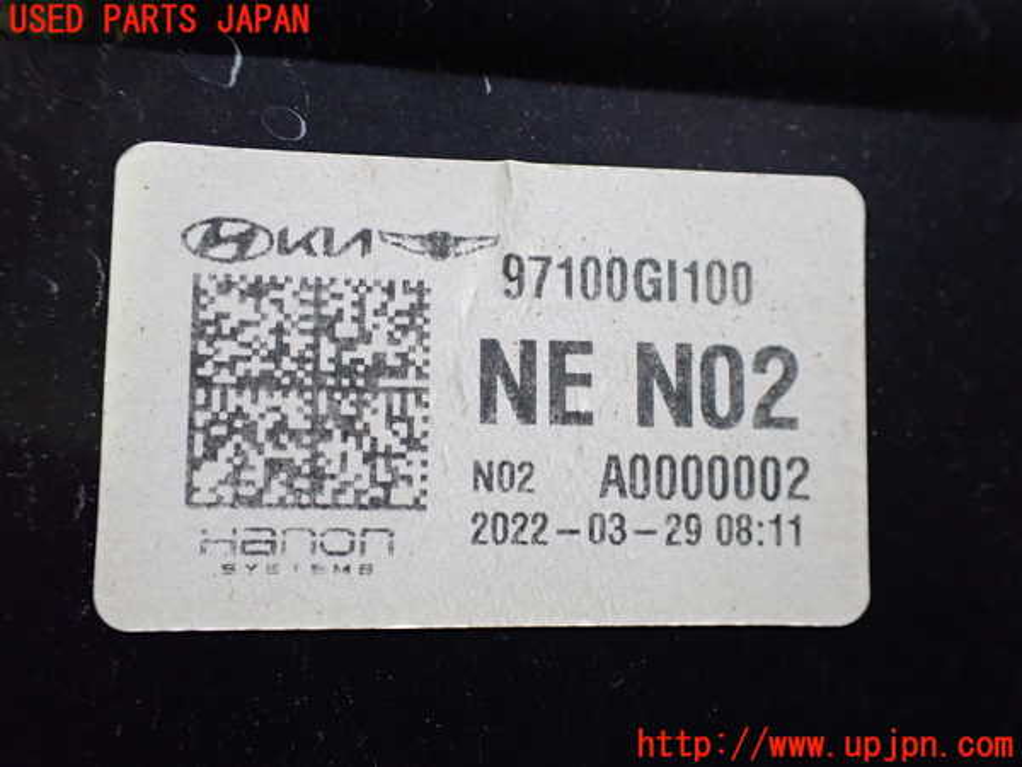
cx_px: 511
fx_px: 886
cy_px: 384
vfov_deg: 46.8
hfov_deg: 60.0
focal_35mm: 30
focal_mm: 5.4
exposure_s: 1/100
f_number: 2.3
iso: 800
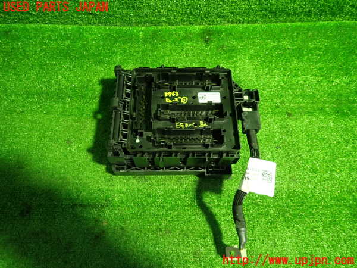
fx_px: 258
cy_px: 134
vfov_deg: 54.9
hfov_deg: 69.4
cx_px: 178
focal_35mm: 25
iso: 400
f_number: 2
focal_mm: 4.5
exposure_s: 1/30
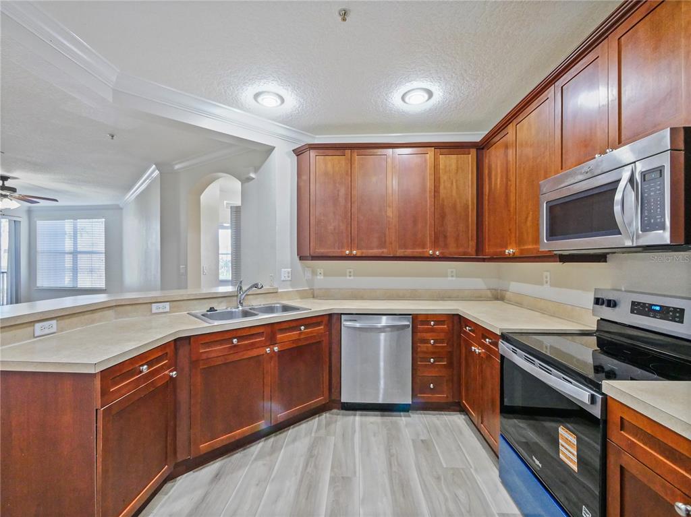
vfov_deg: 85.6
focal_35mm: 14
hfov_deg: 102.1
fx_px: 279
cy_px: 258
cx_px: 346
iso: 3200
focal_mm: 7
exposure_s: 1/50
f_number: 4
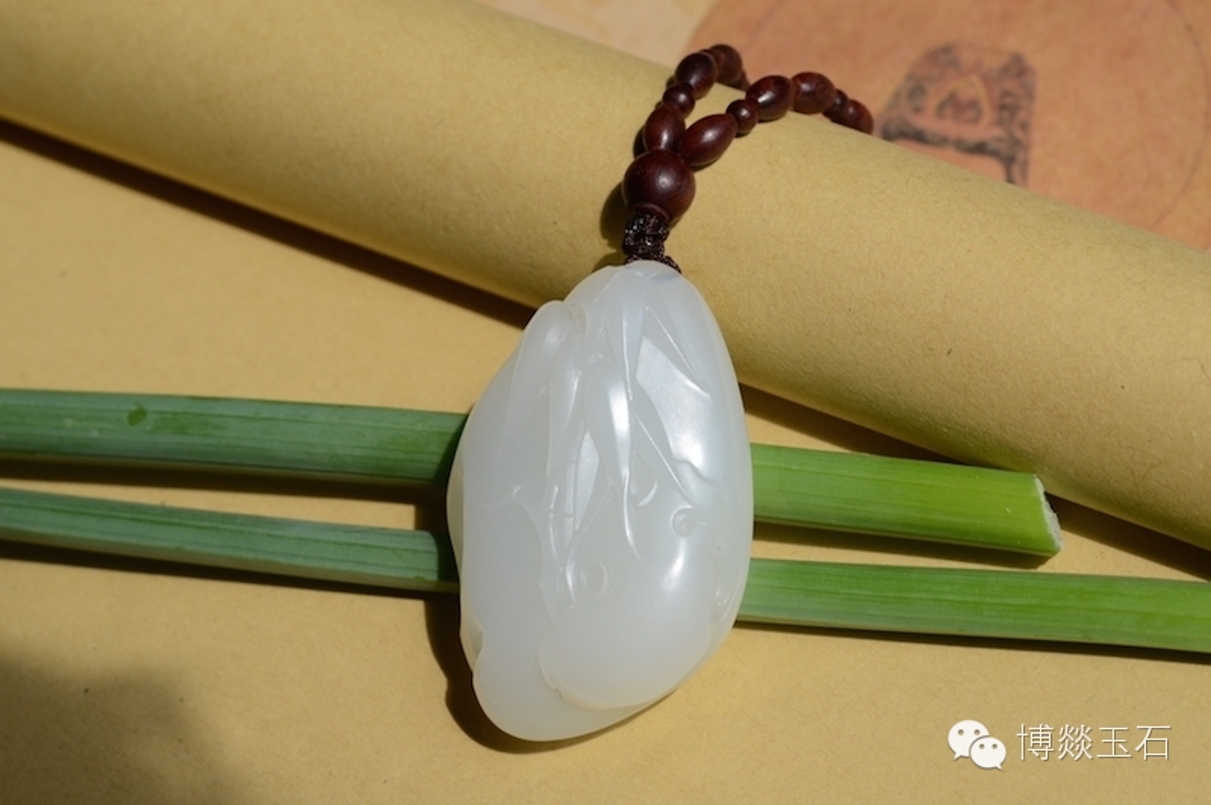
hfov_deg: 22.6
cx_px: 606
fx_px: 3025
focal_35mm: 90
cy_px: 402
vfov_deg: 15.2
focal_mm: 60
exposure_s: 1/160
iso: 100
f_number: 10
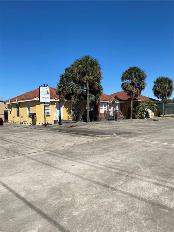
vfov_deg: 67.3
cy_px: 116
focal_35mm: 26
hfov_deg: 53.0
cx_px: 87
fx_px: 174
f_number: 1.8
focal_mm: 4.25
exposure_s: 1/4292
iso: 32
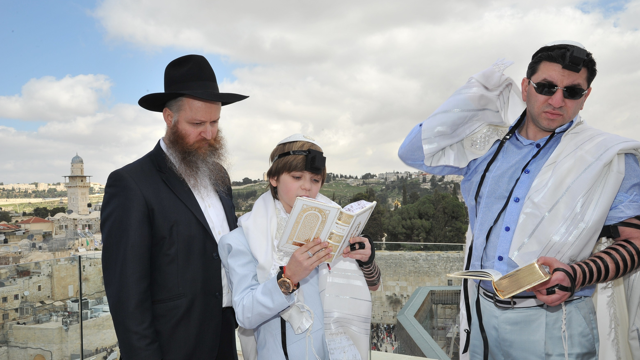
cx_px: 323
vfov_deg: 36.7
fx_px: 543
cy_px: 195
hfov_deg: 61.0
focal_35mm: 32
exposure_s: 1/250
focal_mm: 30
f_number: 16
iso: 500
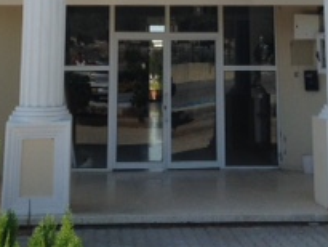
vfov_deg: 13.6
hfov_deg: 19.1
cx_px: 174
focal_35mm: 103
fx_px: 977
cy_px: -117
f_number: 2.4
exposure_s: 1/1391
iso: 50
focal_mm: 4.12
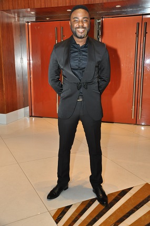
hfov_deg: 35.4
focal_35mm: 38
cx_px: 75
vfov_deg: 51.3
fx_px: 235
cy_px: 113
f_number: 4.5
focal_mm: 25
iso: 1000
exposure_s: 1/80
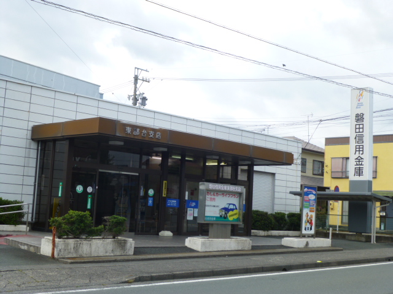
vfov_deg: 30.3
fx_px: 545
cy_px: 147
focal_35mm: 48
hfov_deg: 39.7
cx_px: 196
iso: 100
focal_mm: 8.6
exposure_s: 1/250
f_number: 4
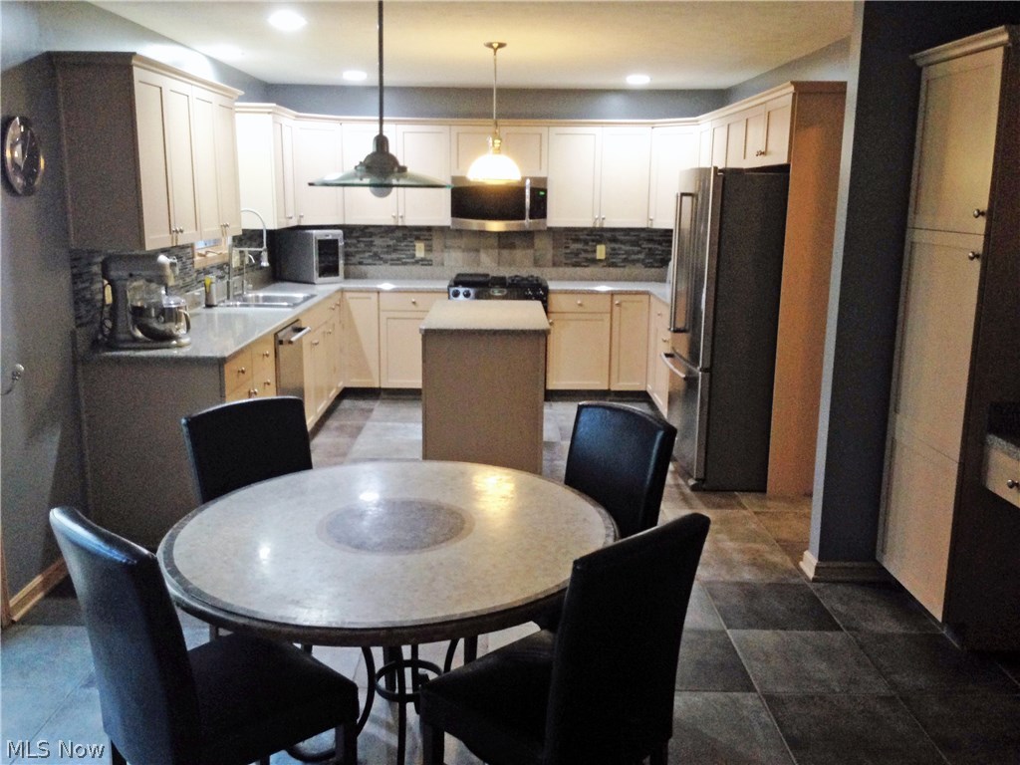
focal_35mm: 33
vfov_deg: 42.9
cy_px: 382
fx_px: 972
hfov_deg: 55.4
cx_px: 510
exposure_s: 1/20
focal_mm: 4.12
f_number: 2.4
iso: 200
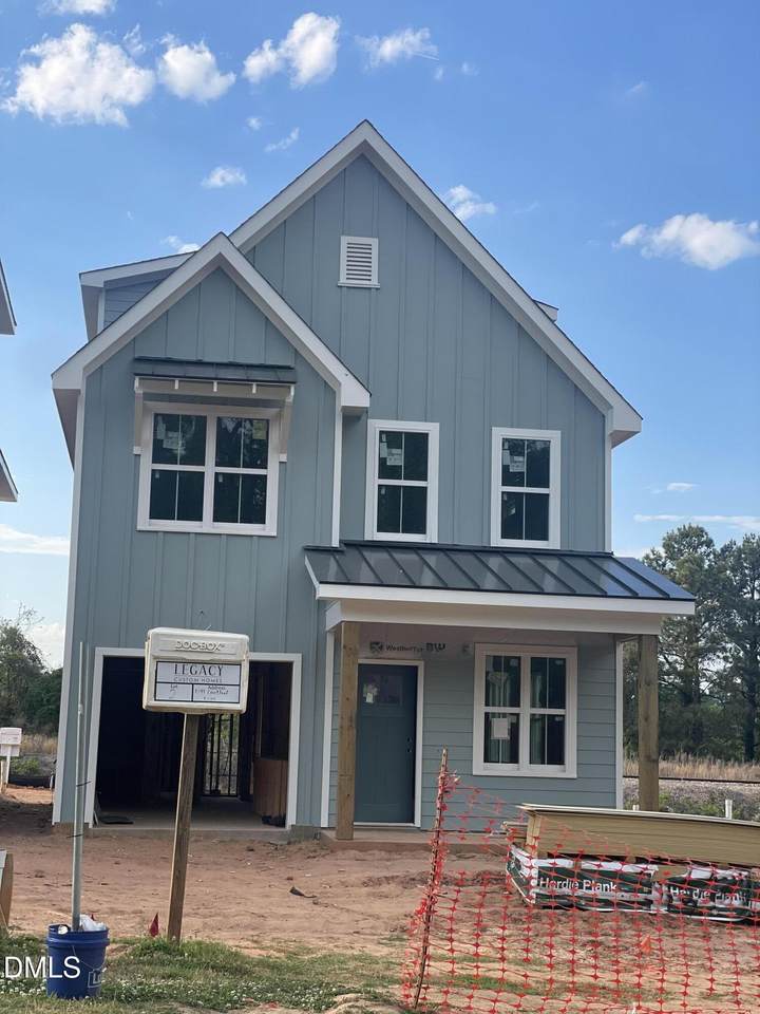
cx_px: 380
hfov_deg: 28.0
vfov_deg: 36.8
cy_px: 507
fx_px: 1522
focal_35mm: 52
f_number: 2
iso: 32
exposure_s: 1/1065
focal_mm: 6
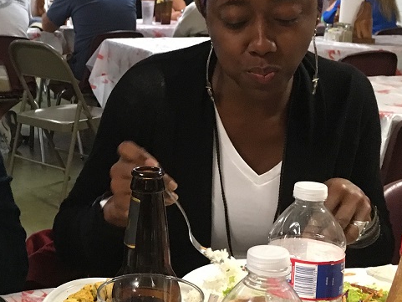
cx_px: 34
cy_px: 133
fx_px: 848
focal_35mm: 73
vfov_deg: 20.2
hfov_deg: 25.8
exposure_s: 1/30
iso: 250
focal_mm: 4.15
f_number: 2.2
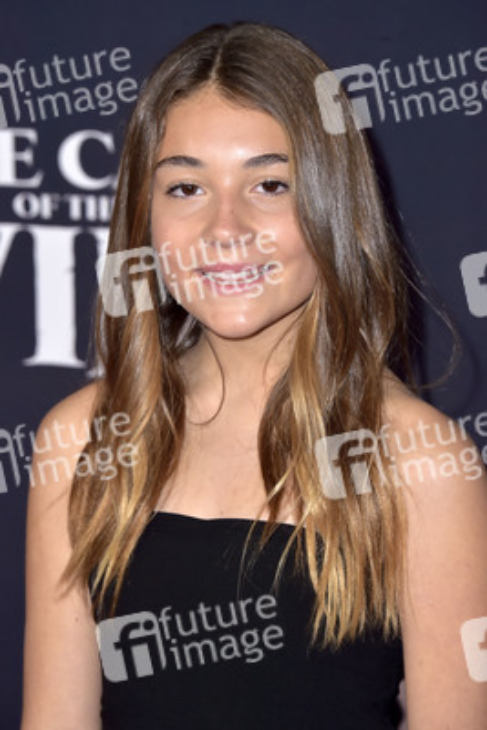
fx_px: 3649
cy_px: 365
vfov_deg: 11.4
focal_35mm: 180
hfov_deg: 7.6
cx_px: 244
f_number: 7.1
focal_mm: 180
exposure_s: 1/250
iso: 320
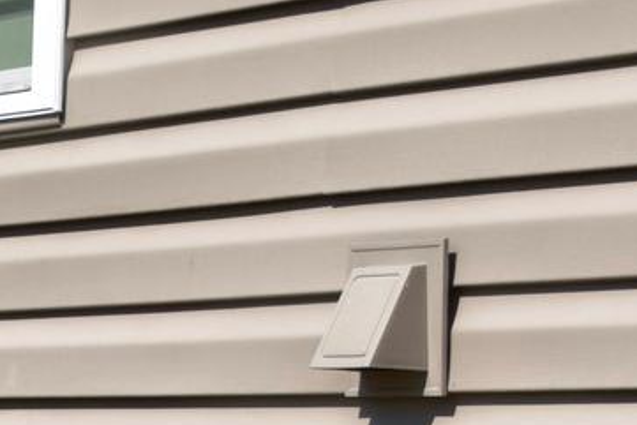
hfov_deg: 8.7
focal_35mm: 221
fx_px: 3912
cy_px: 890
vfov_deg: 6.0
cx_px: -750
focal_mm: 26
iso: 250
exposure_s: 1/400
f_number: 10
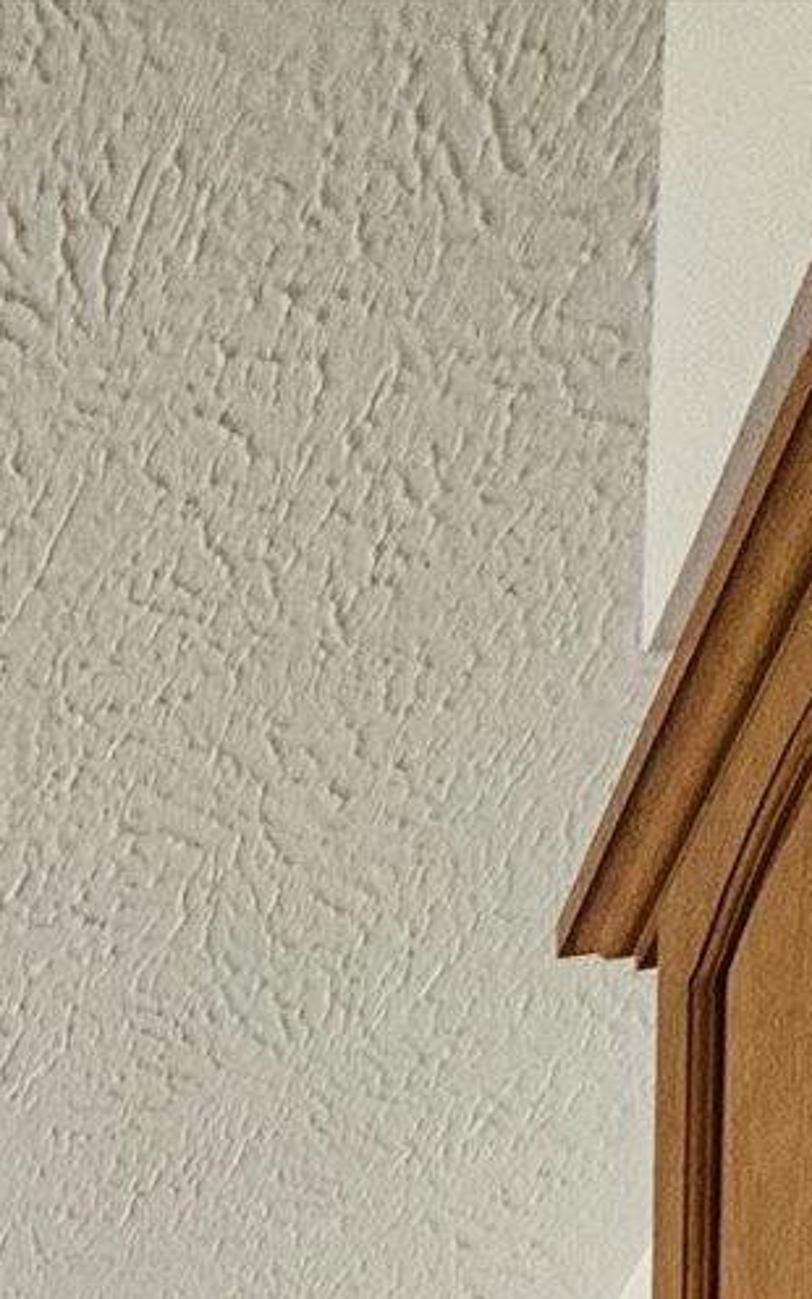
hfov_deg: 15.1
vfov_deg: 16.0
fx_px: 2443
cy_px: 3004
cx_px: -846
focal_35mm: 69
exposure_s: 1/120
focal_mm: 2.22
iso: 80
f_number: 2.2
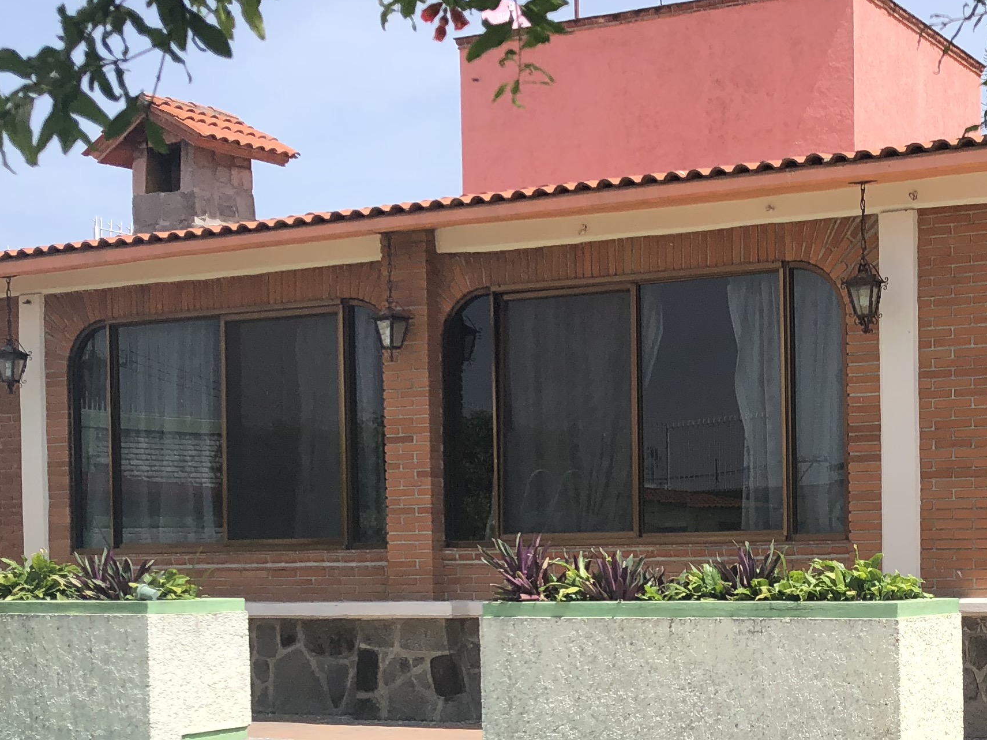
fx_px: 1882
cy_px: 615
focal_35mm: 66
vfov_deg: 21.9
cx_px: 828
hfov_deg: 28.6
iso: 20
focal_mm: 4
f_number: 1.8
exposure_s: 1/1919
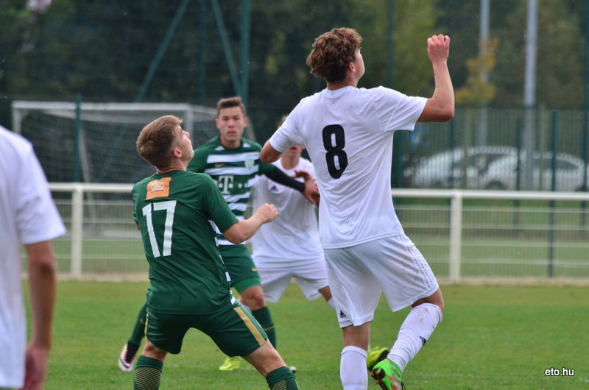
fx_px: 7348
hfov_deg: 4.6
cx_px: 294
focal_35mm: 450
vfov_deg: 3.0
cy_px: 195
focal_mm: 300
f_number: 7.1
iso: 1000
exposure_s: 1/1000
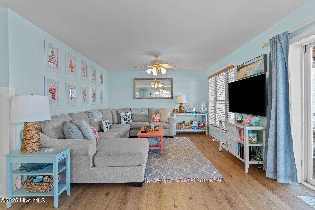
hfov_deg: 93.3
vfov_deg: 70.4
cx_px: 158
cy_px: 105
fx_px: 149
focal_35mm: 17
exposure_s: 1/2
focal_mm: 17
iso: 125
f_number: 8
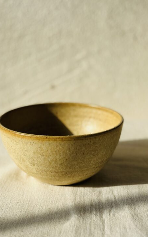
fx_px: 394
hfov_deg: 21.3
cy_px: 113
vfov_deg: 33.5
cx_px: 68
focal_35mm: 61
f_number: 1.6
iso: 40
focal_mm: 5.96
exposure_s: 1/3413
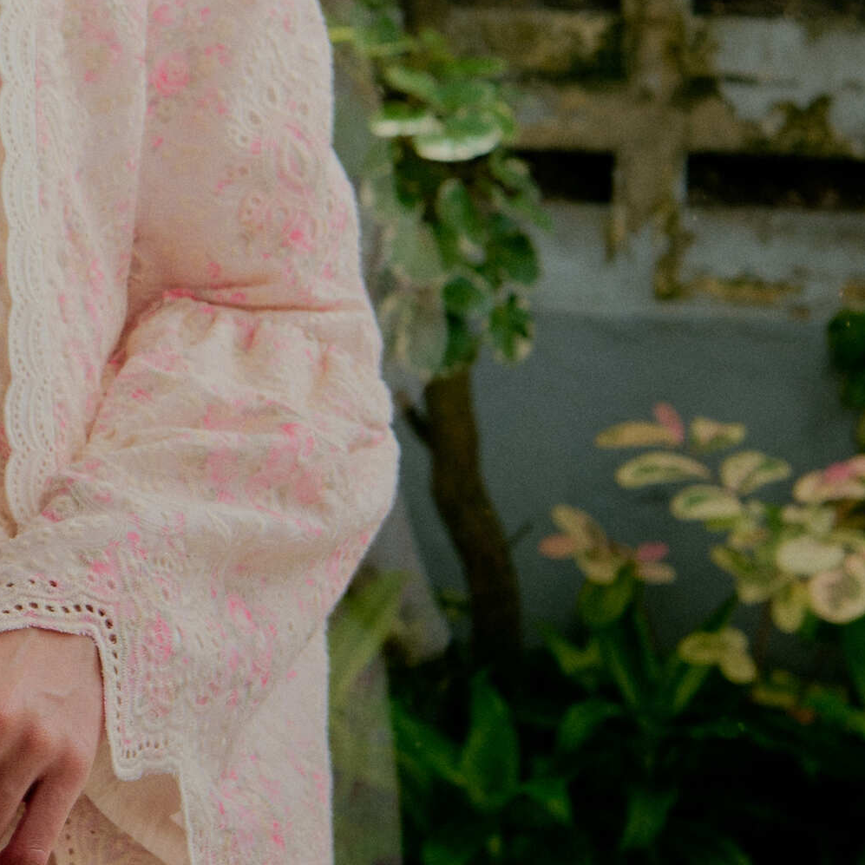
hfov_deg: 11.1
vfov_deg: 11.3
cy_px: 142
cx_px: -252
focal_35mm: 154
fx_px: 4354
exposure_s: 1/125
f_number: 6.3
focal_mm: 45
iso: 200
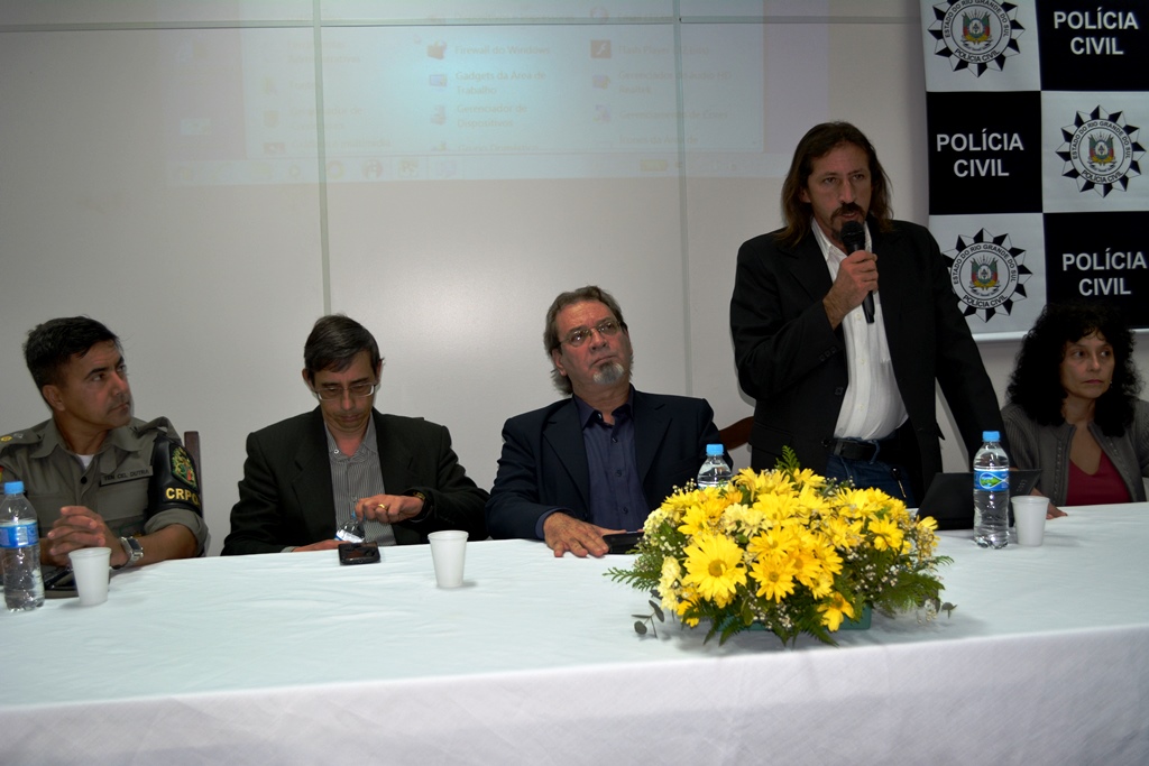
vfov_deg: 36.9
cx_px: 574
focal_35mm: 36
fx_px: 1149
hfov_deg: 53.1
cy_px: 383
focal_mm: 24
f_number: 4
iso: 400
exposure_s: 1/80
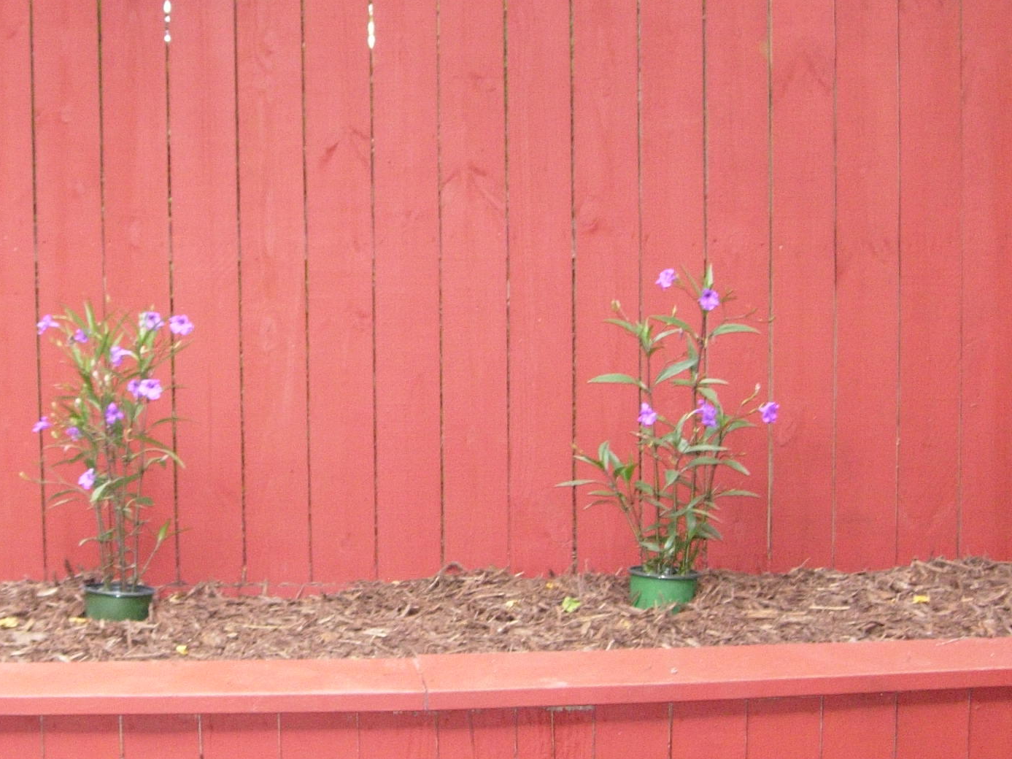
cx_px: 393
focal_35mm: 71
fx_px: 2076
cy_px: 439
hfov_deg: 27.3
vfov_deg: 20.7
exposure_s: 1/93.1
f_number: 2.8
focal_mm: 7.8
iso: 200
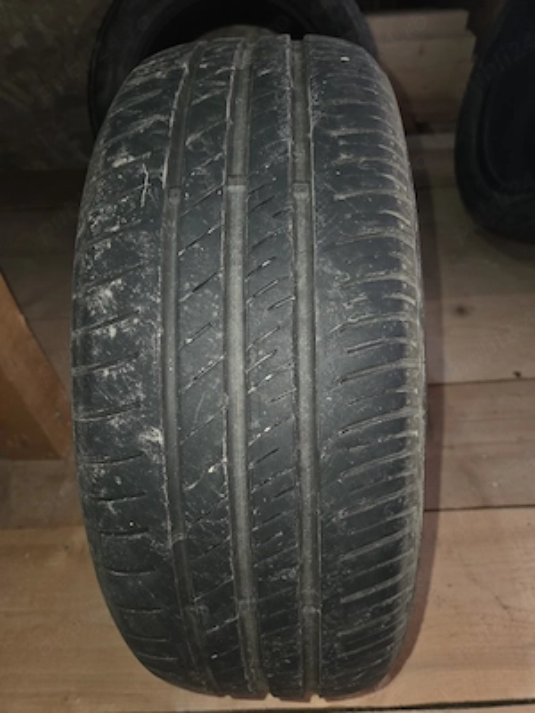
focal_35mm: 23
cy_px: 356
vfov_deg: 73.9
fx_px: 474
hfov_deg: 58.9
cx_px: 268
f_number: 1.8
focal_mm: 5.4
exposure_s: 1/50.3
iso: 80
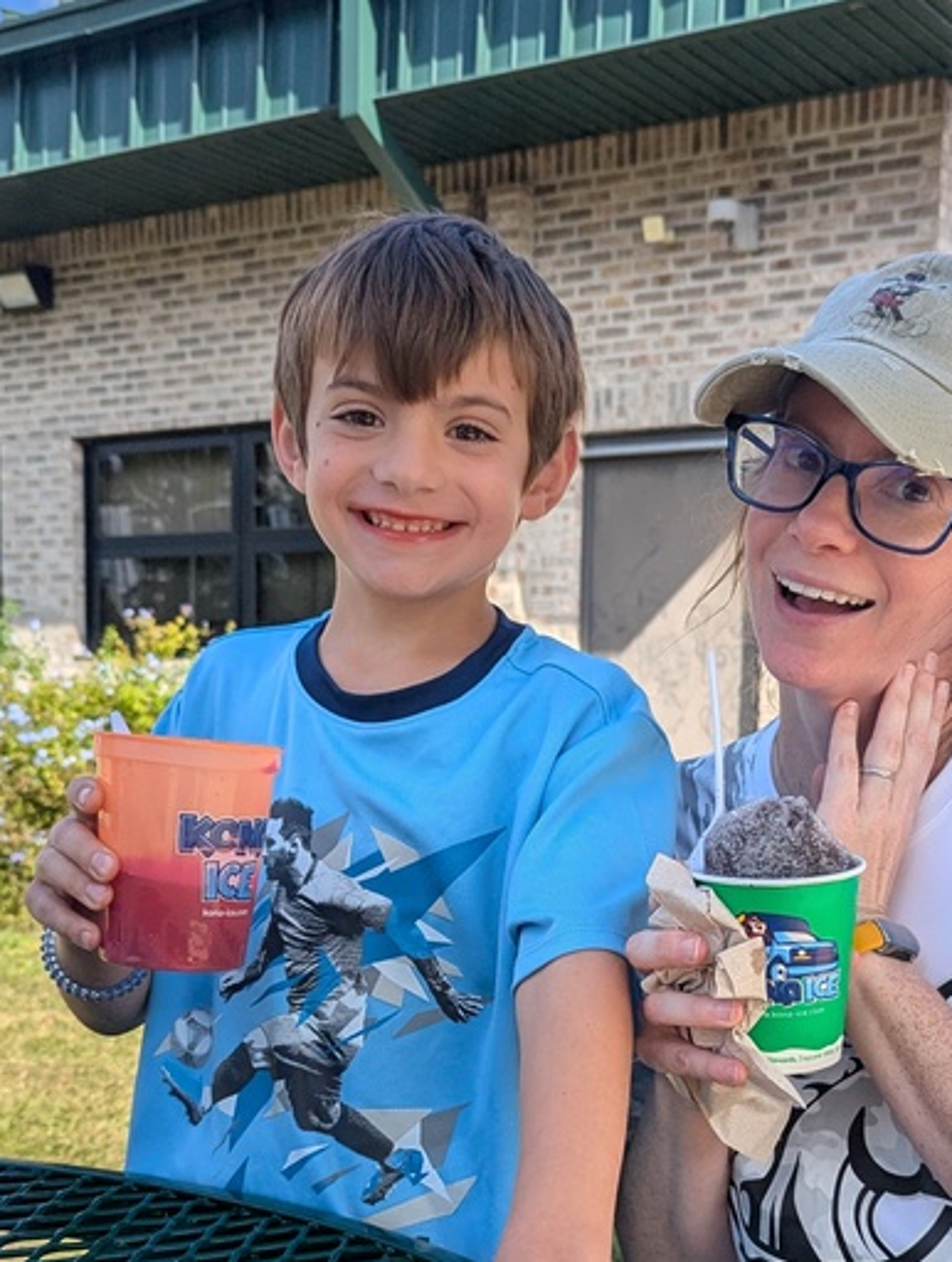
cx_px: 645
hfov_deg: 30.1
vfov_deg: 38.8
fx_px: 1754
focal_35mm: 48
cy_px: 914
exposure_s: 1/1953
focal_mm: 6.81
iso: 45
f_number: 1.85
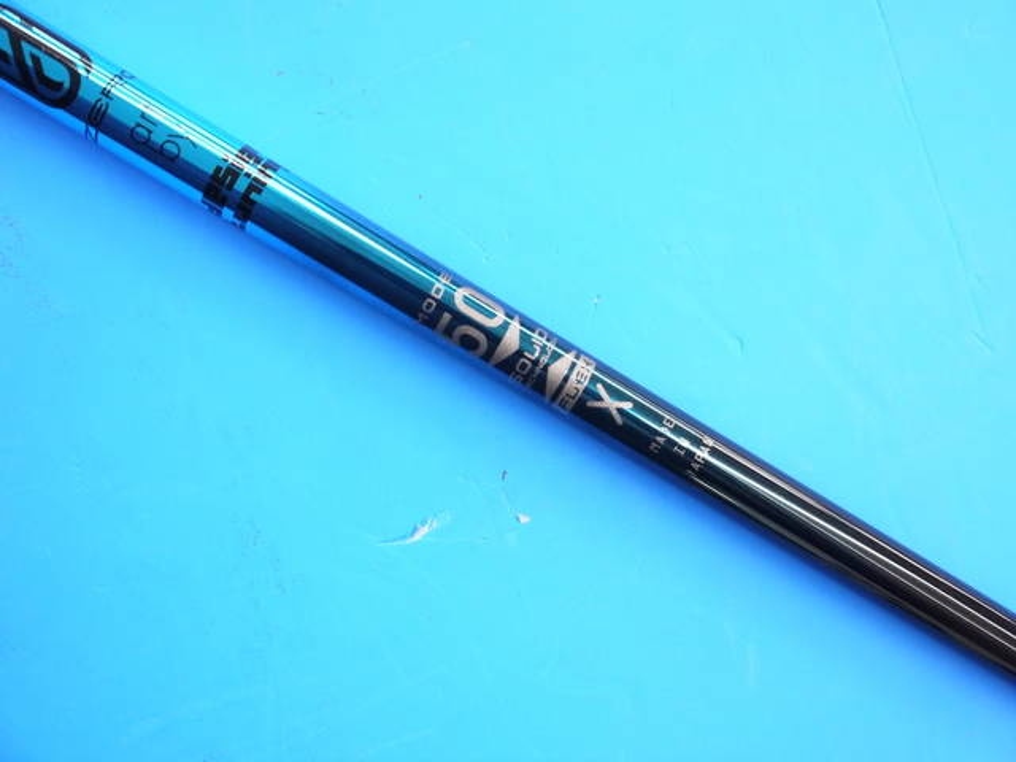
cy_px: 381
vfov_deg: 31.5
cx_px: 508
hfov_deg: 41.2
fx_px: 1350
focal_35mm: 46
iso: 800
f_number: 4.4
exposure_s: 1/100
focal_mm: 23
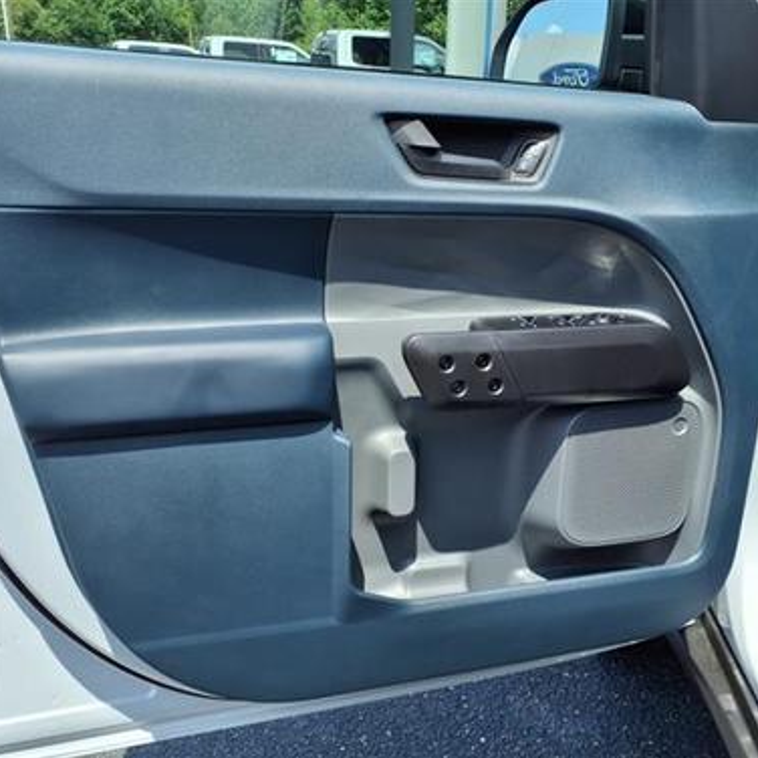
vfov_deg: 51.1
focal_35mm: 32
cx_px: 367
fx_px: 793
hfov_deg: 51.1
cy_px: 379
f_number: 1.9
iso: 40
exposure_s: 1/1250
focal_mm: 3.58
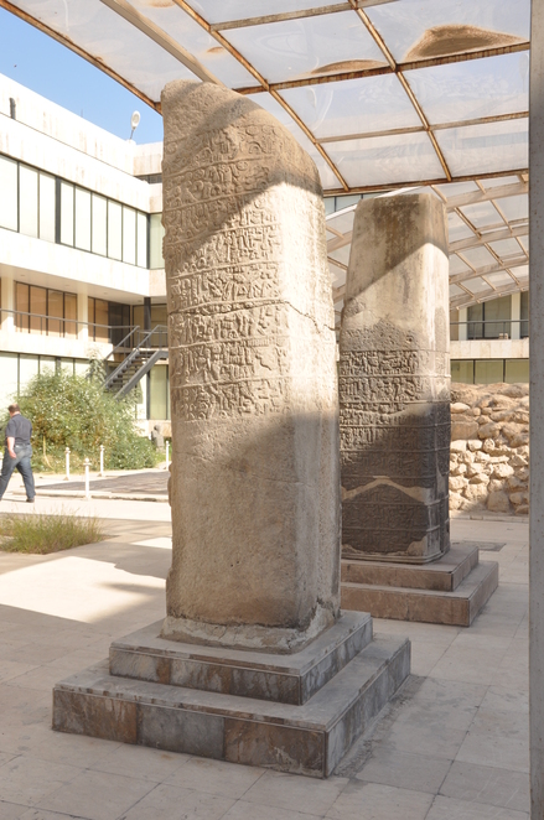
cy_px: 410
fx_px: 819
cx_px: 272
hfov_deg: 36.7
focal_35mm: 36
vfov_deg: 53.2
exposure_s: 1/250
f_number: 8
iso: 200
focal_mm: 24
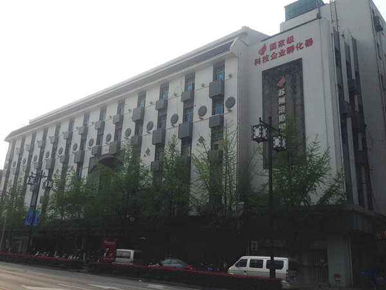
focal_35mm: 33
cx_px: 193
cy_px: 145
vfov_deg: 42.9
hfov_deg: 55.4
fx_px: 368
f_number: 2.4
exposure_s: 1/2710
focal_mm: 4.12
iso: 50
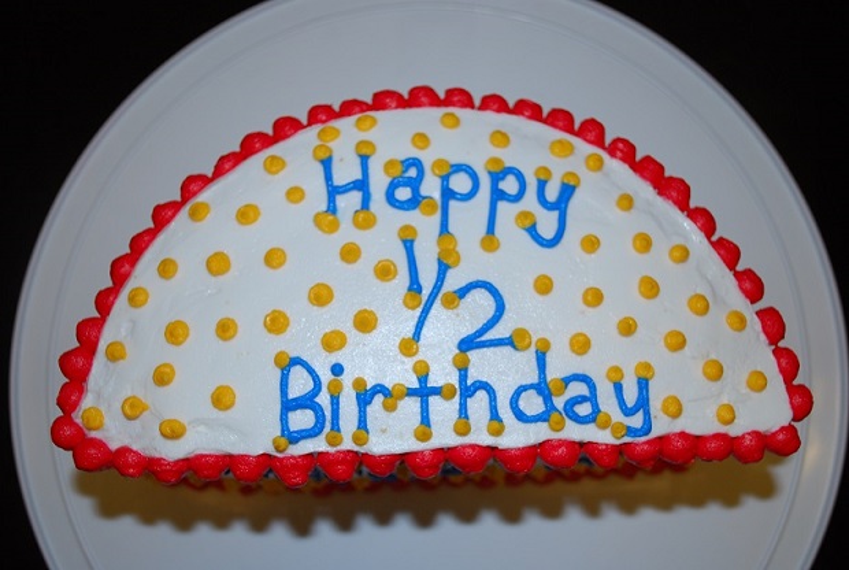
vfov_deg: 34.4
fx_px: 922
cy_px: 285
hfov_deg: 49.5
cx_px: 424
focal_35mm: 39
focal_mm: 26
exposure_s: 1/60
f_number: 4.5
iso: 200
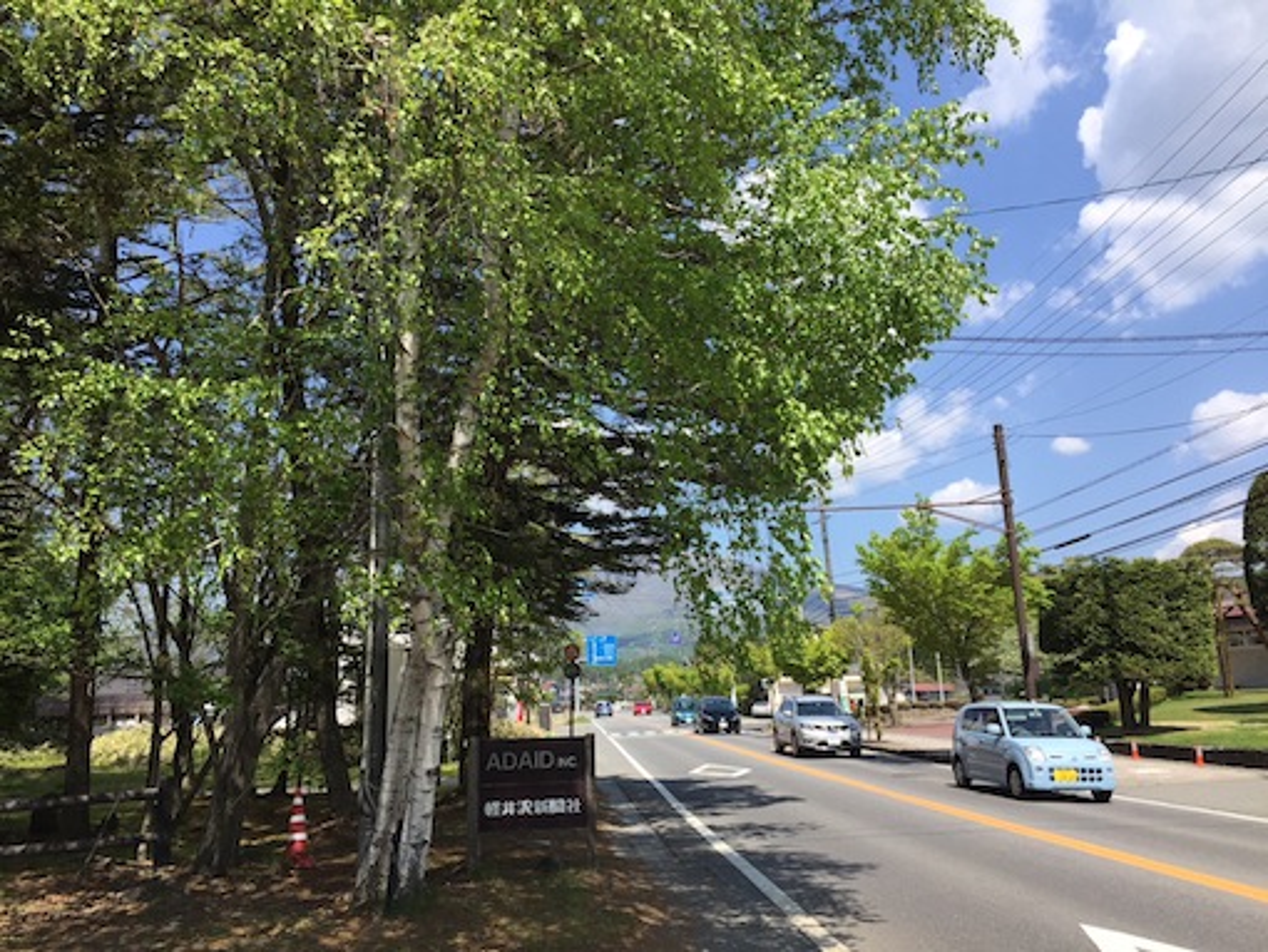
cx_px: 634
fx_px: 1063
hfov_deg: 61.6
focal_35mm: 29
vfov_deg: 48.3
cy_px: 476
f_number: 2.2
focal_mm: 4.15
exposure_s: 1/1721
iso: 32
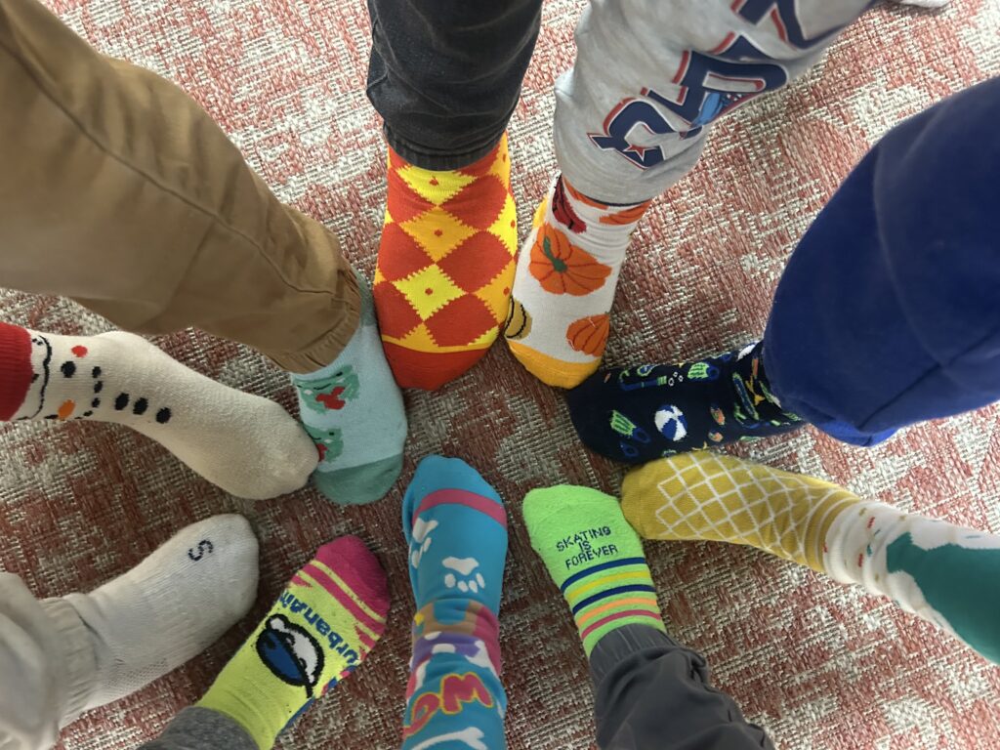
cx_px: 500
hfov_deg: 67.3
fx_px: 751
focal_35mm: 26
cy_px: 375
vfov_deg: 53.1
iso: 500
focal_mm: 5.7
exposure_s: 1/40
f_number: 1.5
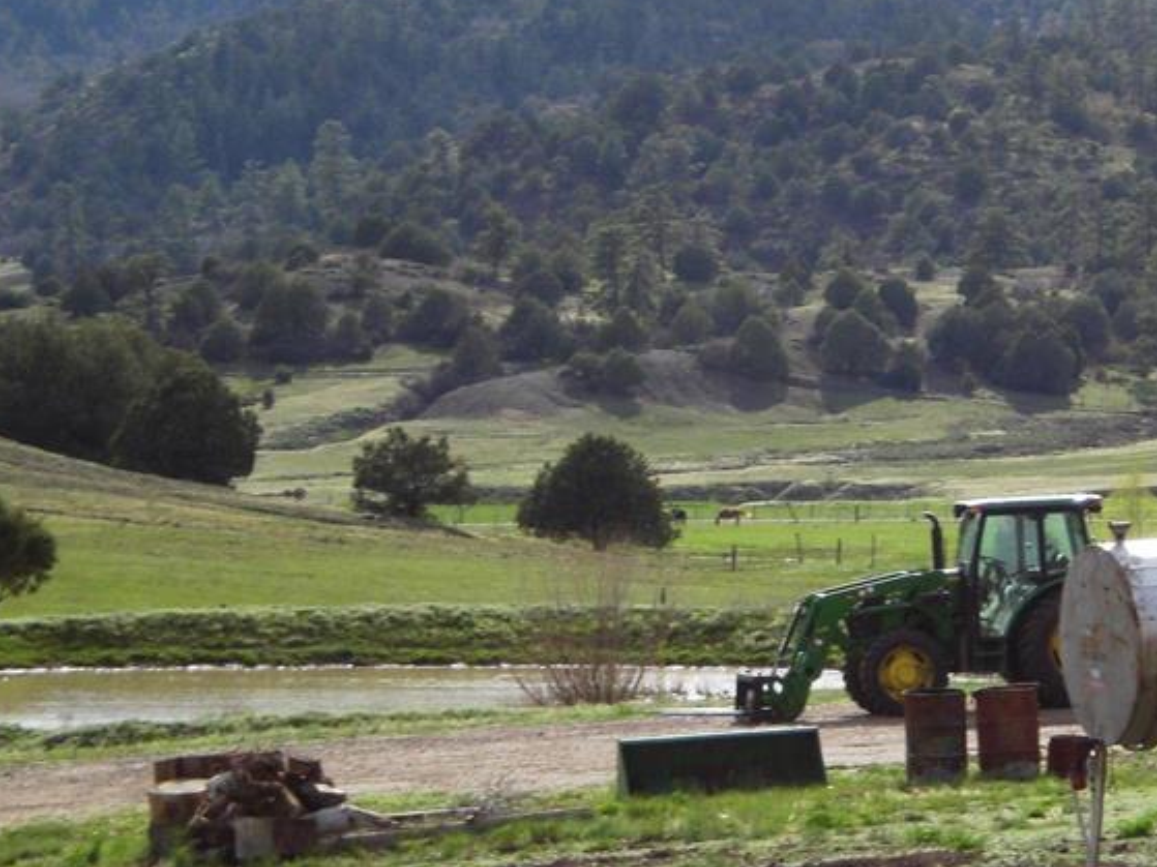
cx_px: 971
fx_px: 6984
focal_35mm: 209
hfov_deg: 9.4
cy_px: 406
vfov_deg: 7.1
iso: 50
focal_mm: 18.9
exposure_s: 1/250
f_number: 5.9
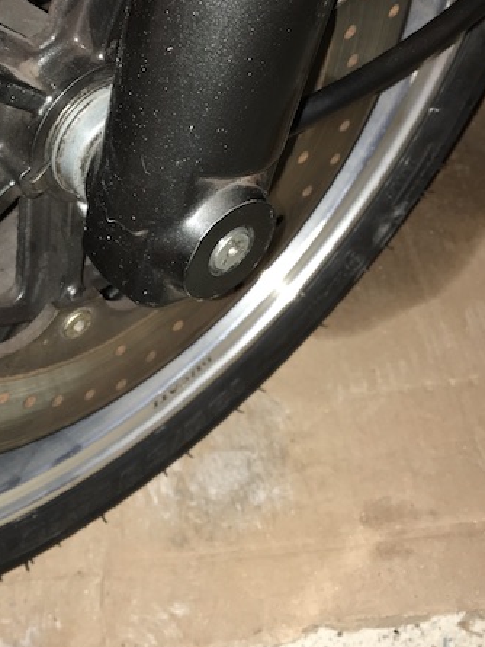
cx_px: 131
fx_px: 934
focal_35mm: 50
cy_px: 227
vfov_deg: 37.8
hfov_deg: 28.8
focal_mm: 4.15
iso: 40
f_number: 2.2
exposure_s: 1/17
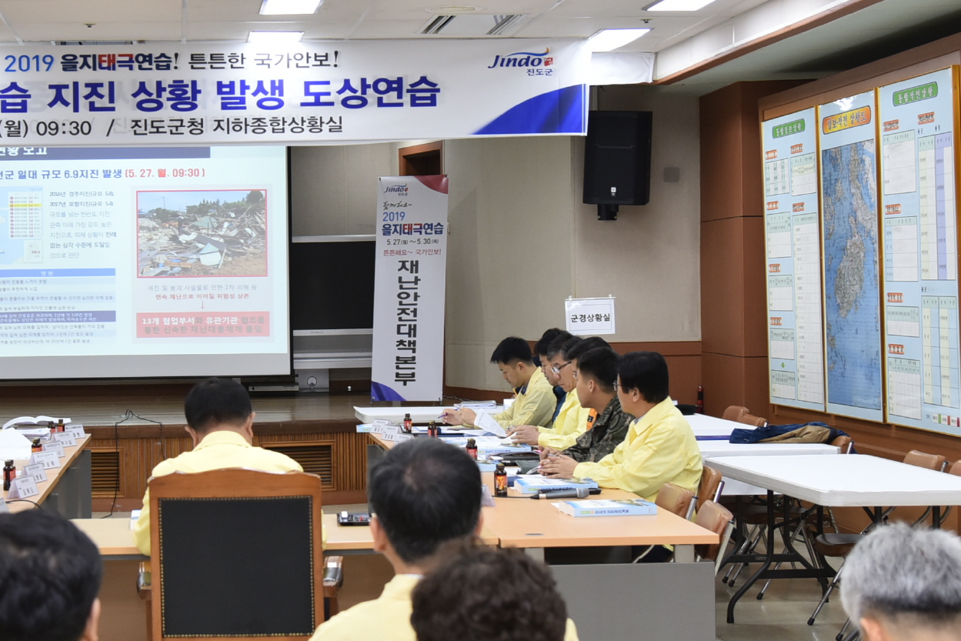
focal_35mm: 73
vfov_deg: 18.7
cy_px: 290
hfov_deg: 27.3
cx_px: 218
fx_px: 1949
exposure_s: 1/125
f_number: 4.5
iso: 800
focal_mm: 38
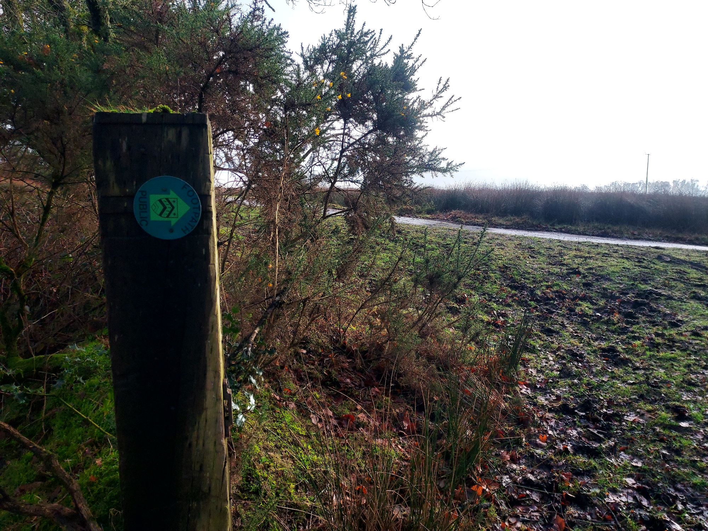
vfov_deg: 56.8
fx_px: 491
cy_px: 266
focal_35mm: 24
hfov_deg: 71.6
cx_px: 354
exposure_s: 1/496
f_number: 1.8
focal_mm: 4.6
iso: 40
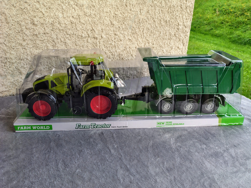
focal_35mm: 25
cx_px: 126
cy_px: 94
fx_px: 181
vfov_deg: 54.9
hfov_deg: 69.4
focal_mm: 4.71
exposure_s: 1/125
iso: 143
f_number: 1.7
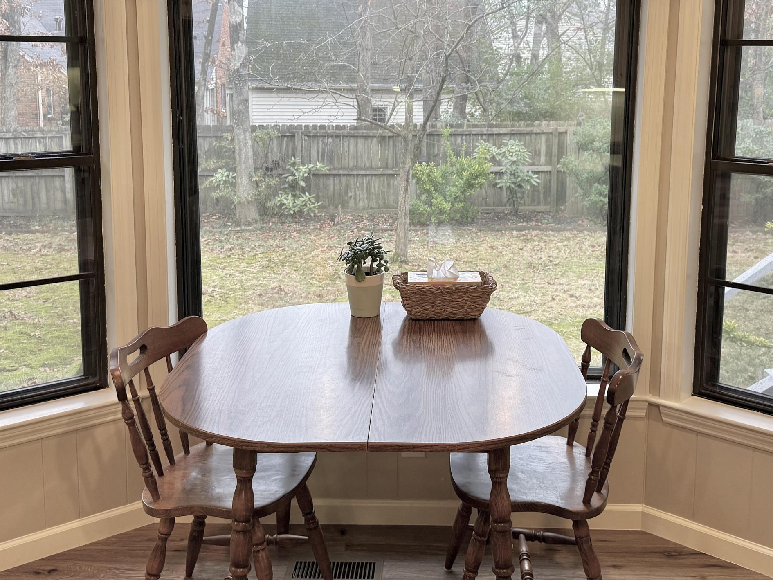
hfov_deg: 47.8
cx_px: 417
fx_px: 871
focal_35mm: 39
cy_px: 187
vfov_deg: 36.4
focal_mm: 6.76
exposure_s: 1/120
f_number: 1.78
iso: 160
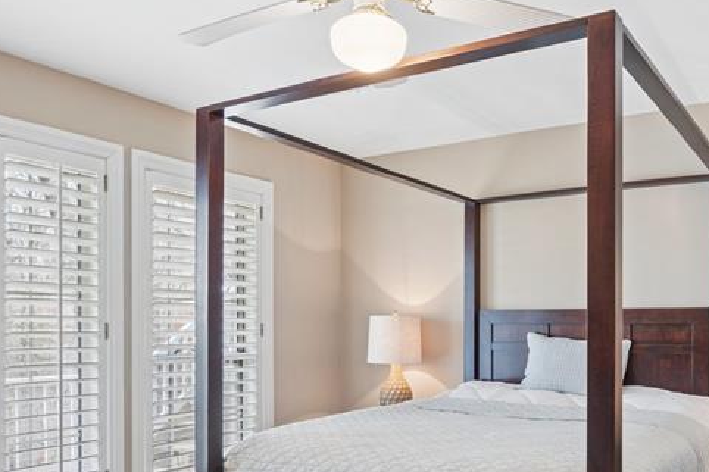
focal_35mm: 34
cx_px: 437
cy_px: 351
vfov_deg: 37.9
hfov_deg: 55.3
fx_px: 669
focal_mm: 16
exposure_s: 1/4
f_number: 7.1
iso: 200
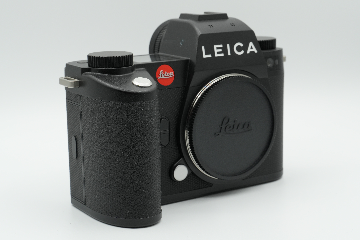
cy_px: 120
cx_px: 180
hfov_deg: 28.1
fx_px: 720
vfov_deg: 18.9
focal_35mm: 72
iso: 250
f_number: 11
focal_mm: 48
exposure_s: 1/80
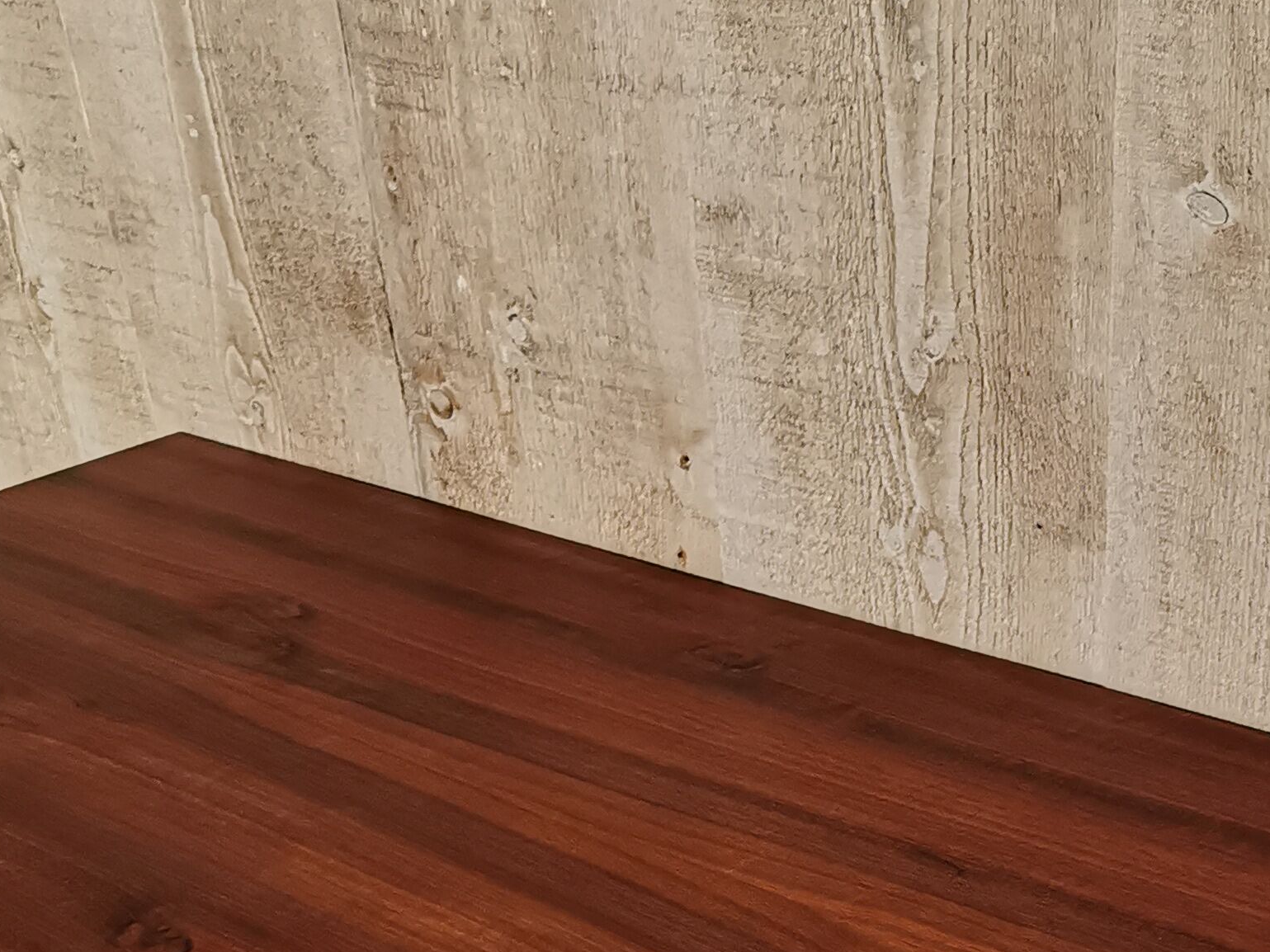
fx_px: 2348
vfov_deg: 20.9
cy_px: 1234
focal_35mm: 64
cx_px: 859
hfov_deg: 30.0
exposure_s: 1/50
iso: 400
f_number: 1.8
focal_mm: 5.58
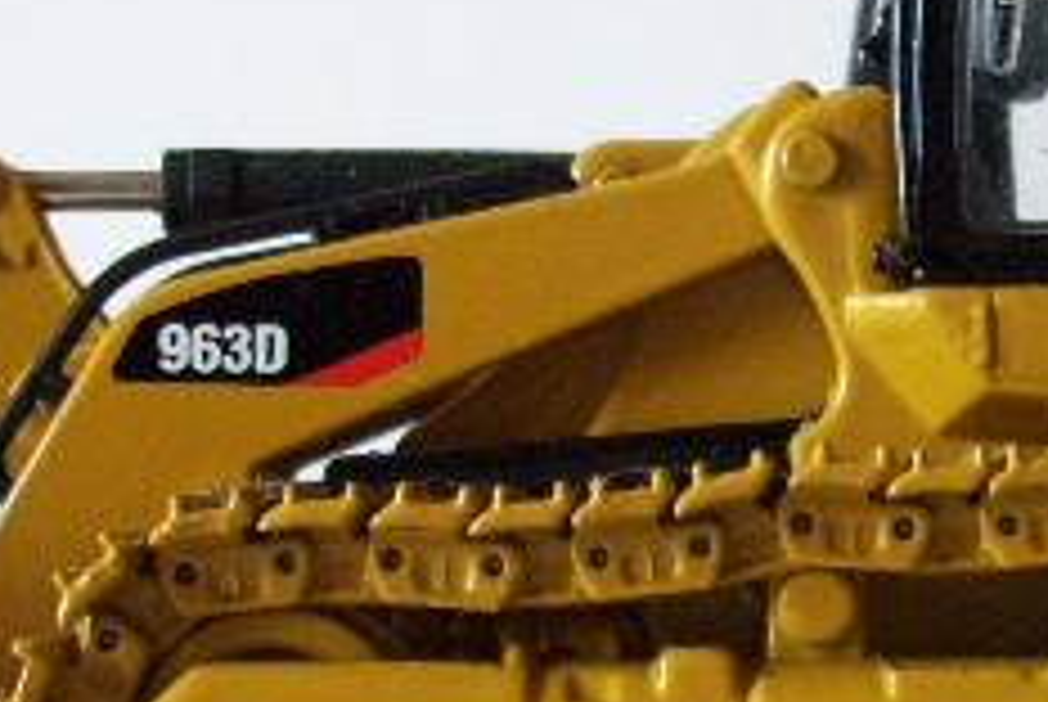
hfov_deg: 16.8
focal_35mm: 121
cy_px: 560
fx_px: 3527
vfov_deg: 11.3
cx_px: 785
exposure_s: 1/10
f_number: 2.9
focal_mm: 5.7
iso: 160
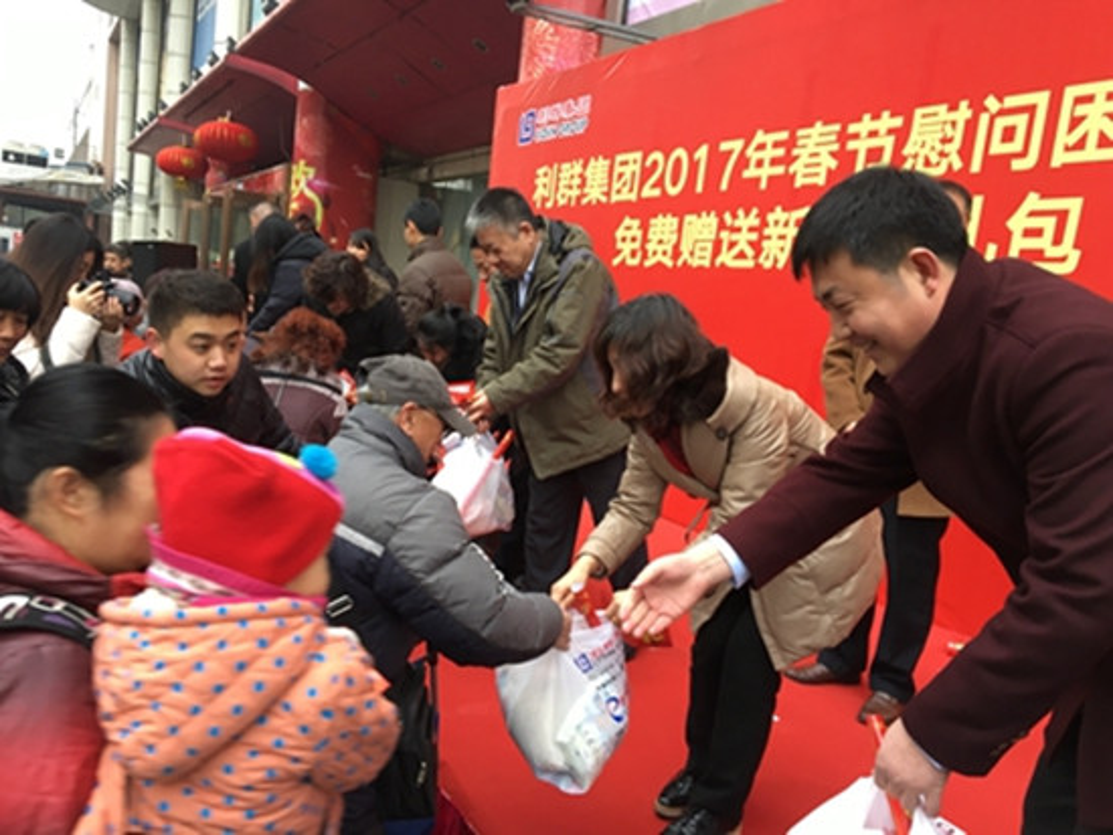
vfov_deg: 48.3
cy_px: 418
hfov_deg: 61.6
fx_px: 933
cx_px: 556
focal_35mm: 29
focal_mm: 4.15
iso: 25
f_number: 2.2
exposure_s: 1/33
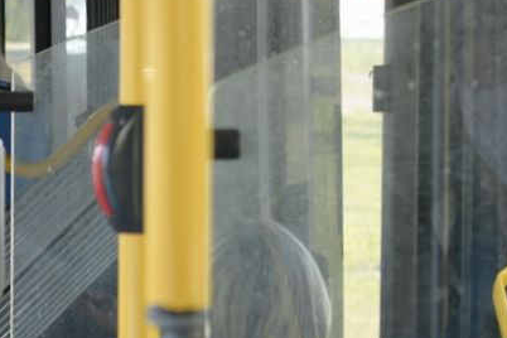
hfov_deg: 9.3
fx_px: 2943
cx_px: -448
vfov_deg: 6.6
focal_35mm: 209
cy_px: 298
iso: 640
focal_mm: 42
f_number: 4
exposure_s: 1/200
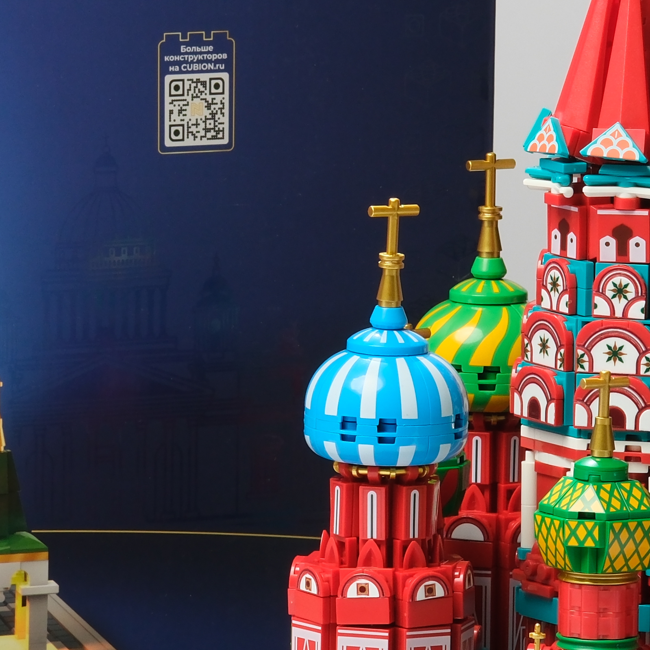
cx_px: 55
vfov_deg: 3.8
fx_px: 9857
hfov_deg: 3.8
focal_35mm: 464
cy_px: 207
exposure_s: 1/200
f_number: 8
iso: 400
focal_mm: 75
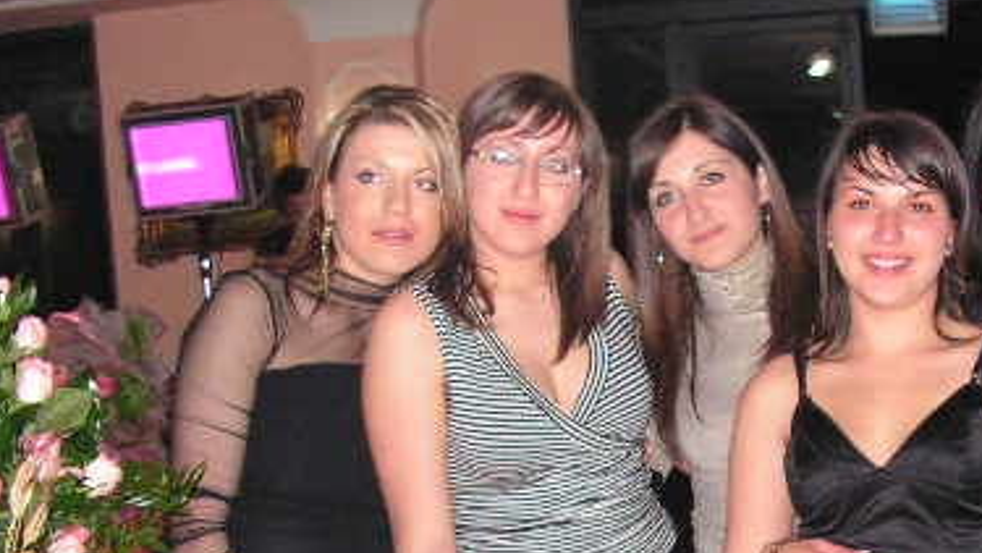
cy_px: 419
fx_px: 1745
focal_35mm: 67
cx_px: 749
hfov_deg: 30.8
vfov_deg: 17.9
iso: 200
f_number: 3.2
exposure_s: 1/40
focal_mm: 6
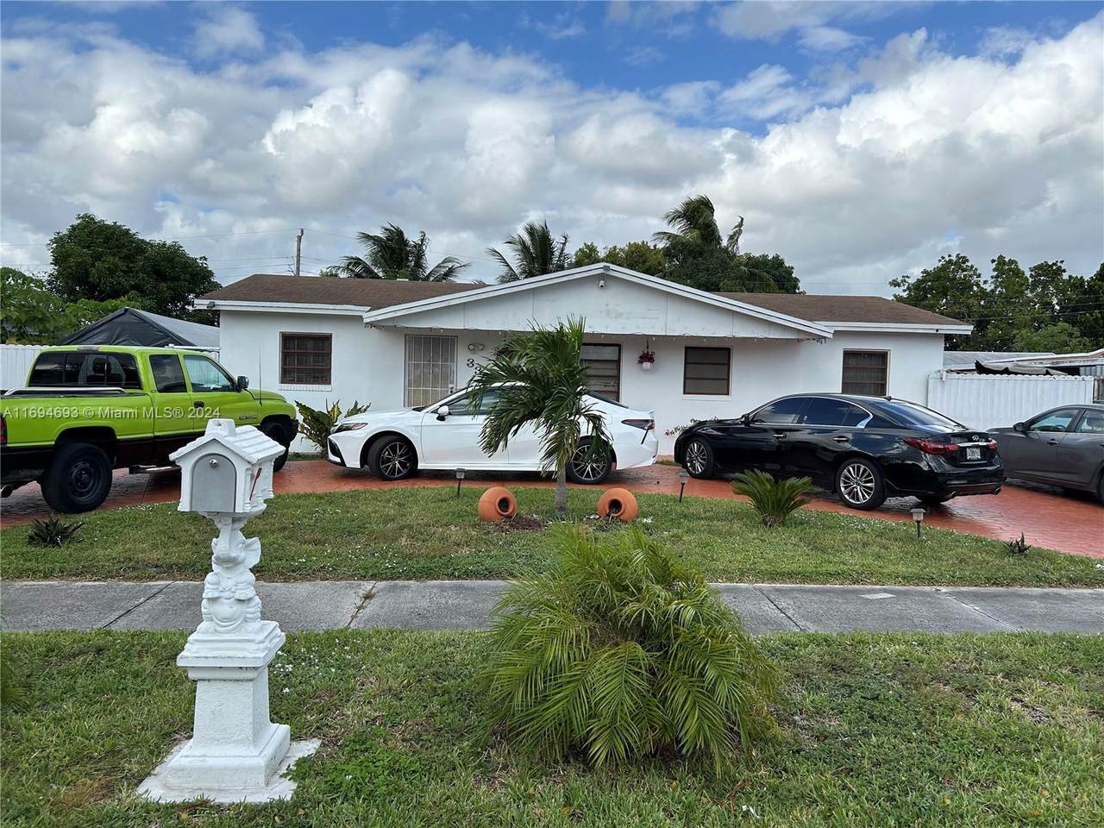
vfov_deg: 53.1
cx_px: 552
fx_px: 829
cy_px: 414
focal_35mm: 26
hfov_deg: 67.3
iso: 50
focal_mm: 5.7
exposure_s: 1/3704
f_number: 1.5
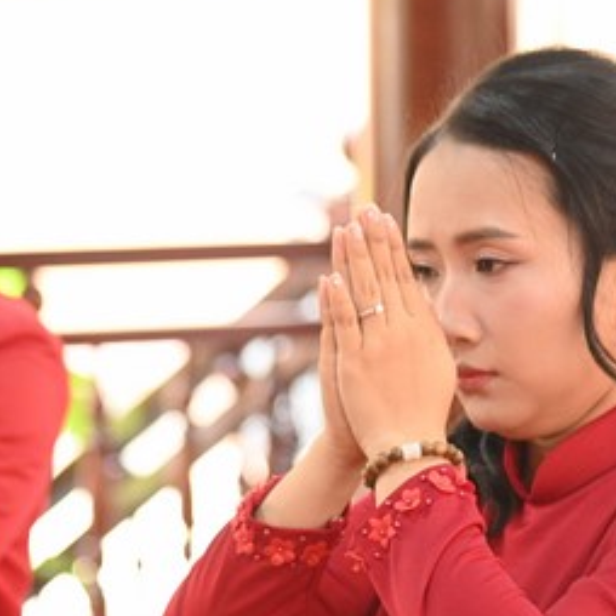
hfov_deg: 8.0
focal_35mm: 217
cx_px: 85
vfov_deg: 8.1
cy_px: 252
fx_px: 4369
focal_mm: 100
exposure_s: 1/320
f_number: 4
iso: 5000
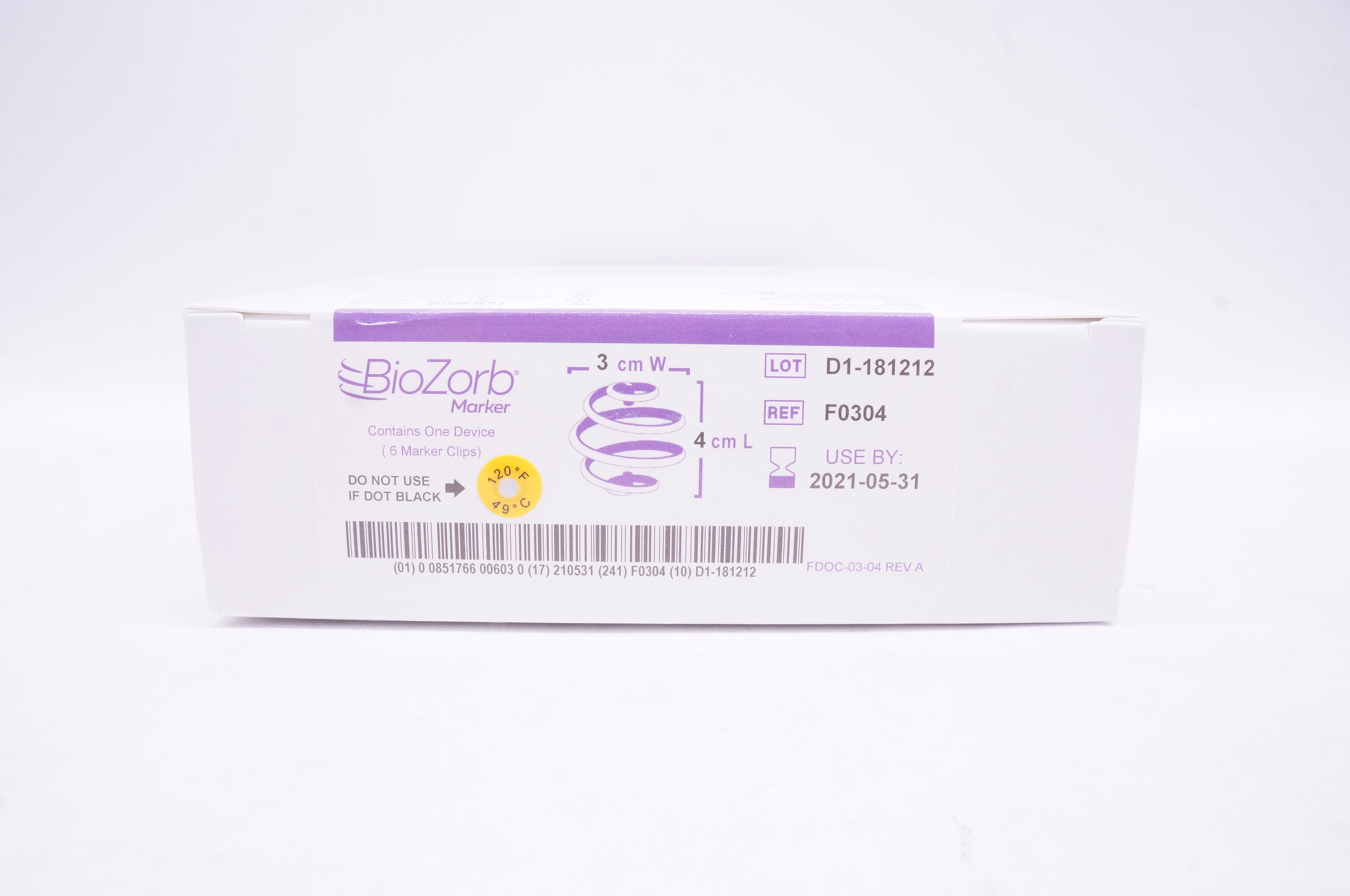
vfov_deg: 47.8
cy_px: 448
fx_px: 1011
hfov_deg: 67.4
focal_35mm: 27
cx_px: 675
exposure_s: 1/20
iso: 800
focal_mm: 18
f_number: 13
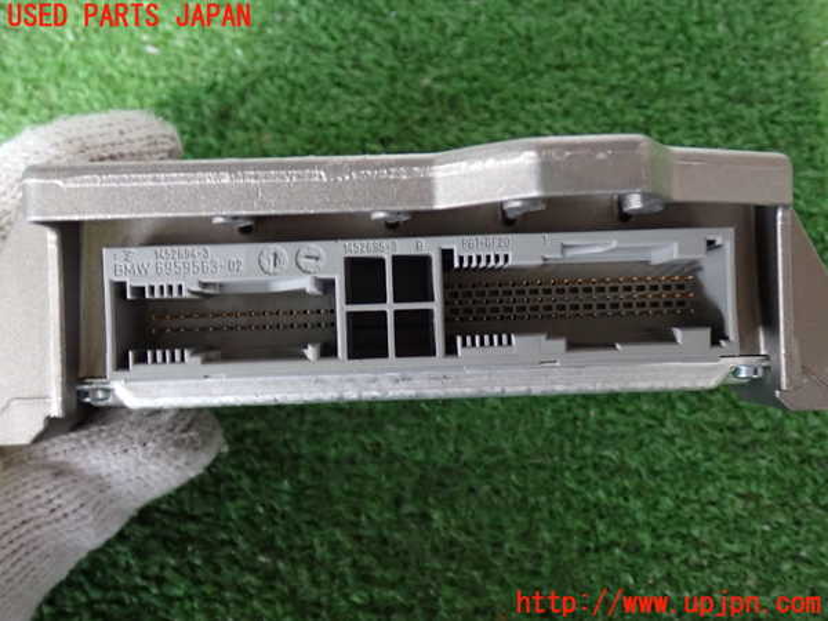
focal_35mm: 38
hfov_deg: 49.0
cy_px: 310
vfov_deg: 37.7
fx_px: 909
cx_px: 414
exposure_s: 1/25
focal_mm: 6.83
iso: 800
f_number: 2.7
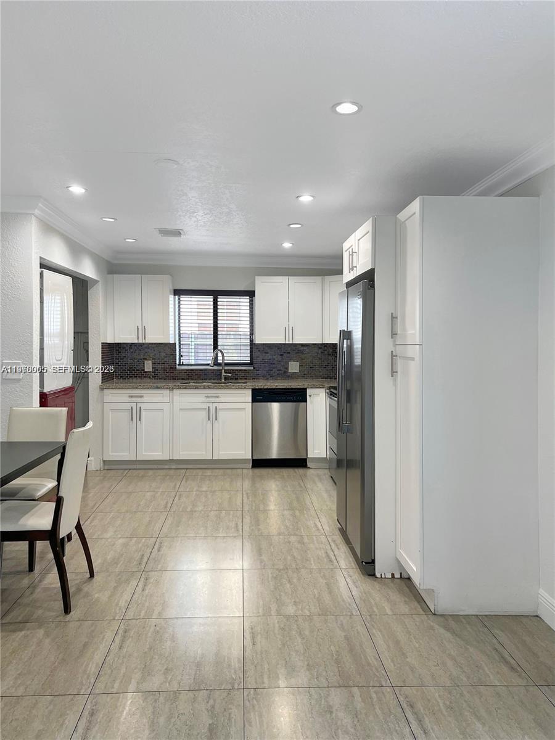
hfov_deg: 53.1
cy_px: 370
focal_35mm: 26
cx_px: 278
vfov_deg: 67.3
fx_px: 556
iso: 80
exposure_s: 1/120
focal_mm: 5.7
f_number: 1.5
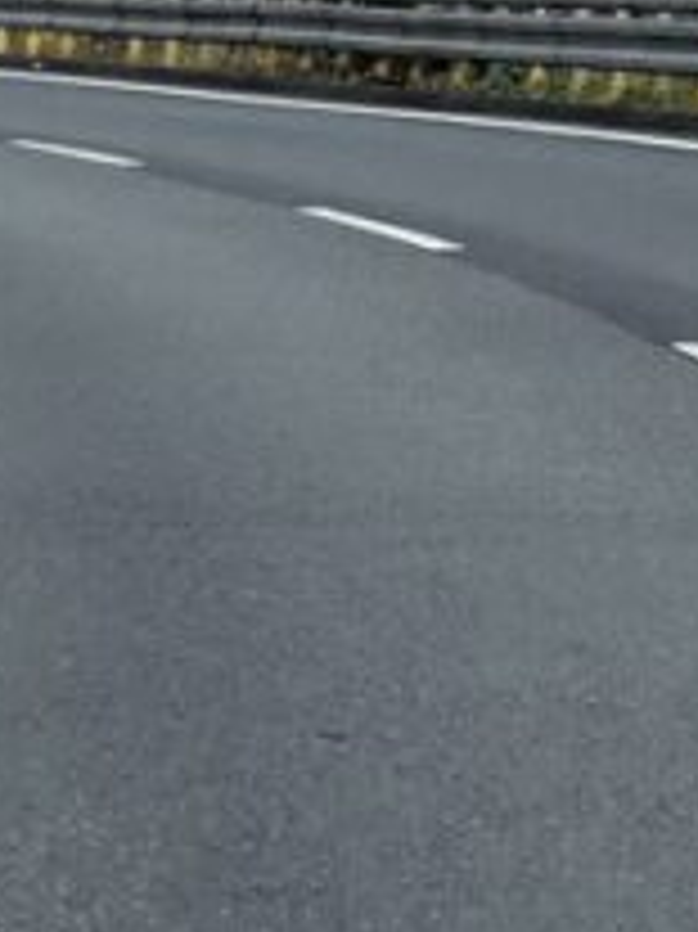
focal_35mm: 495
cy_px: -1351
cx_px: 257
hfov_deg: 3.0
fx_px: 13322
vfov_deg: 3.9
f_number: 2.8
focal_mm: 16.89
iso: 50
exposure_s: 1/631
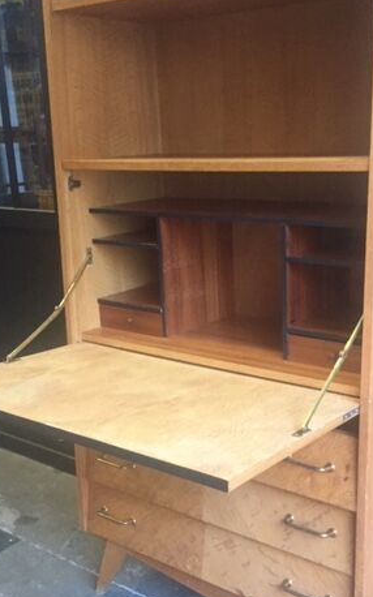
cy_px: 343
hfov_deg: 29.8
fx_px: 700
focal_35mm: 43
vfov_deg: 46.1
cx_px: 220
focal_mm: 4.15
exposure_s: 1/25
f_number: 2.2
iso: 250
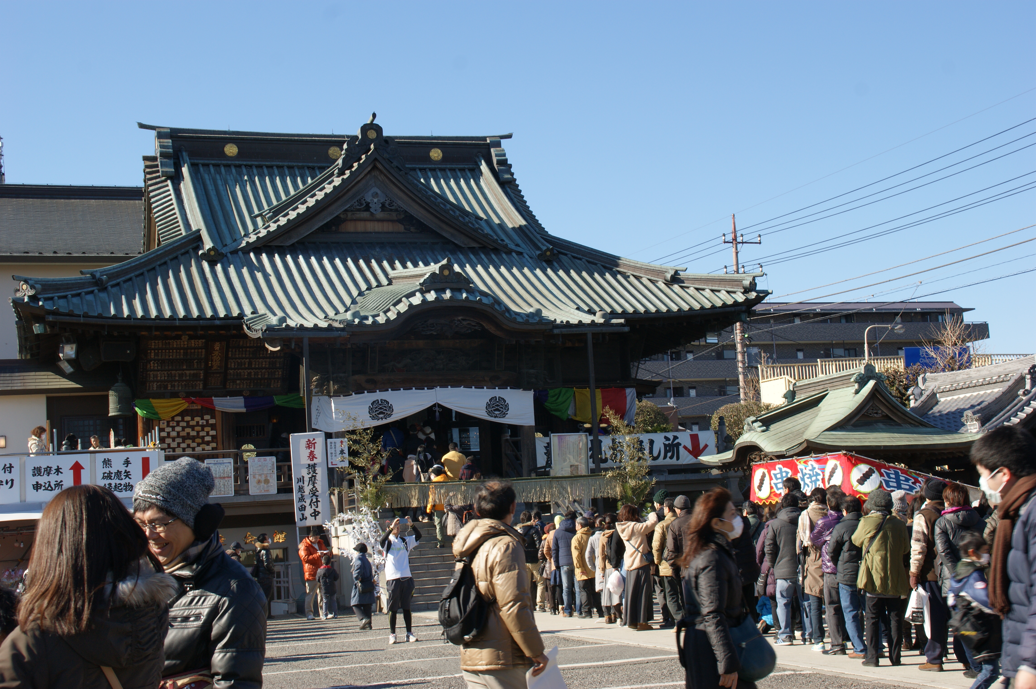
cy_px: 344
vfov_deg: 25.7
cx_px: 518
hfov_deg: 37.9
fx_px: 1510
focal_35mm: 52
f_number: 11
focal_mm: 35
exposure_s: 1/100
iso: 100
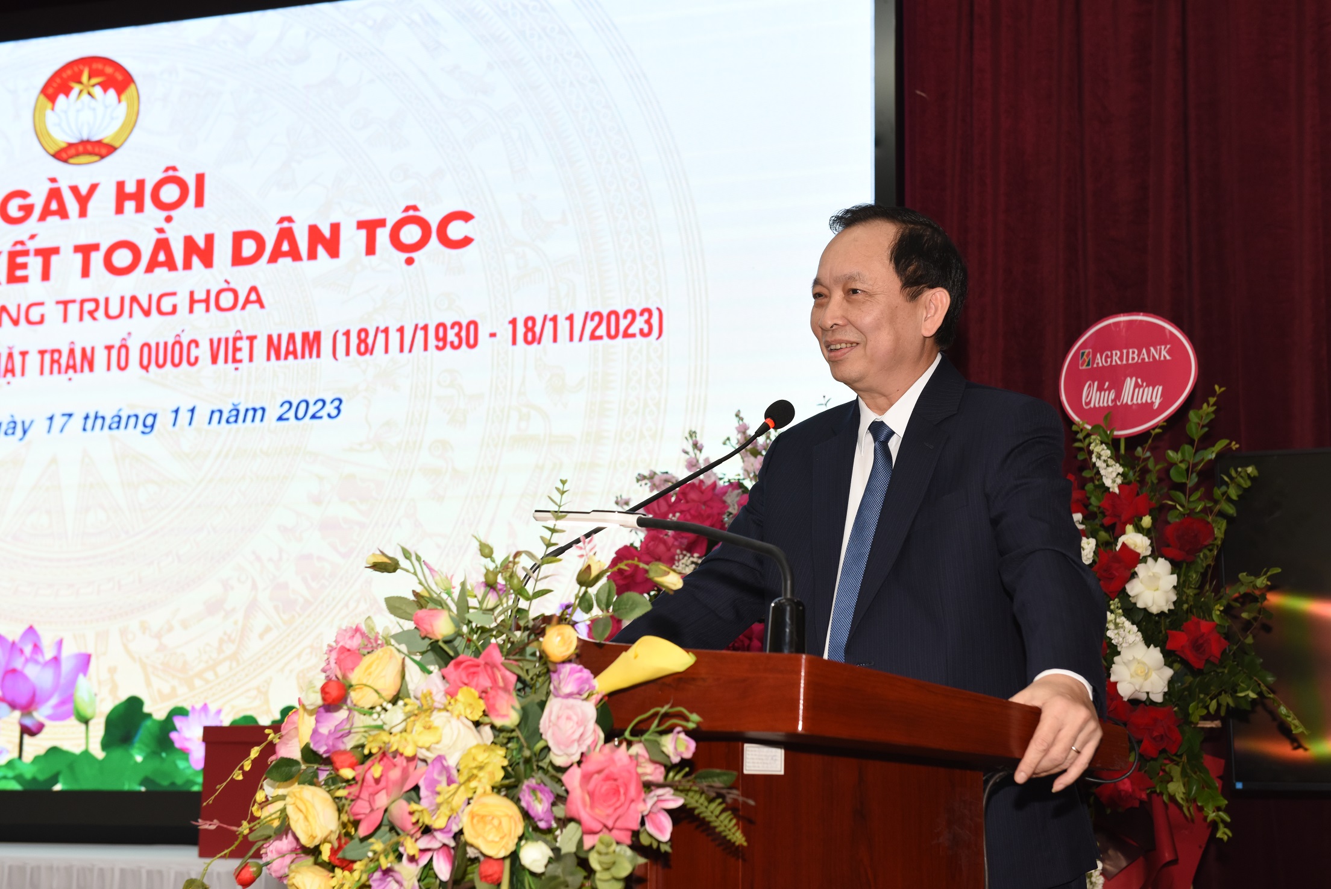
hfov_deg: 35.6
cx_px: 666
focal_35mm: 56
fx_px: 2071
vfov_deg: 24.2
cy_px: 444
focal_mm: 56
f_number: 5.6
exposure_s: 1/100
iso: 800
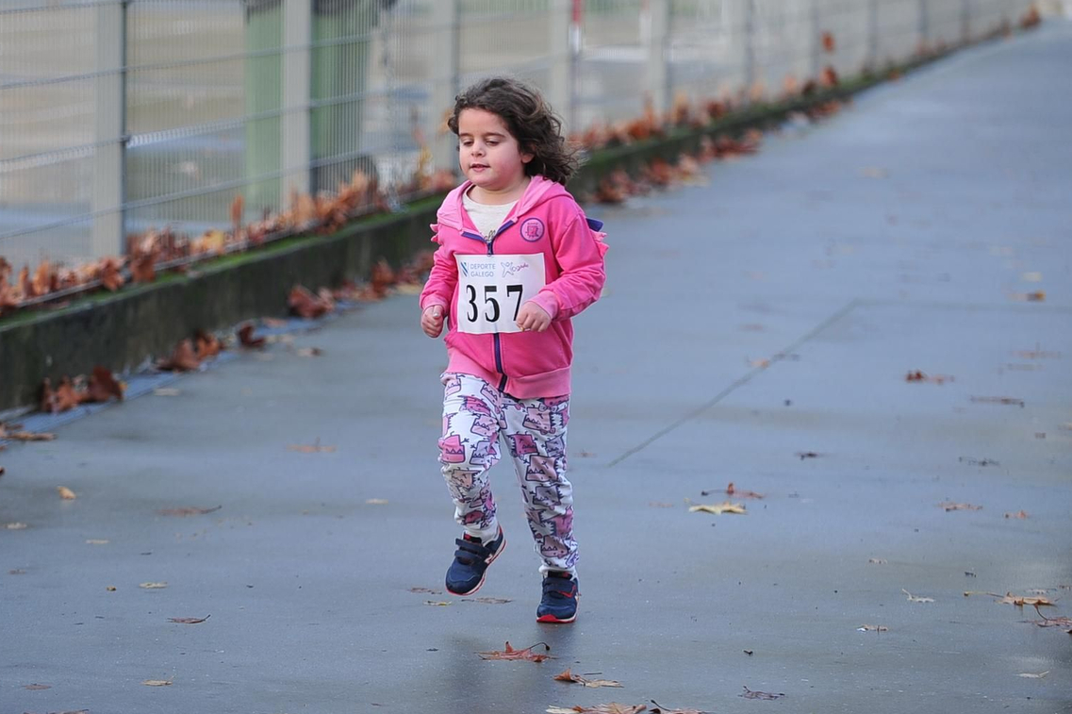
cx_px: 439
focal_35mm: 190
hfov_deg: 10.8
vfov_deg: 7.2
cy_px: 263
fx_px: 5655
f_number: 2.8
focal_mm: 135
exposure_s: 1/800
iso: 500
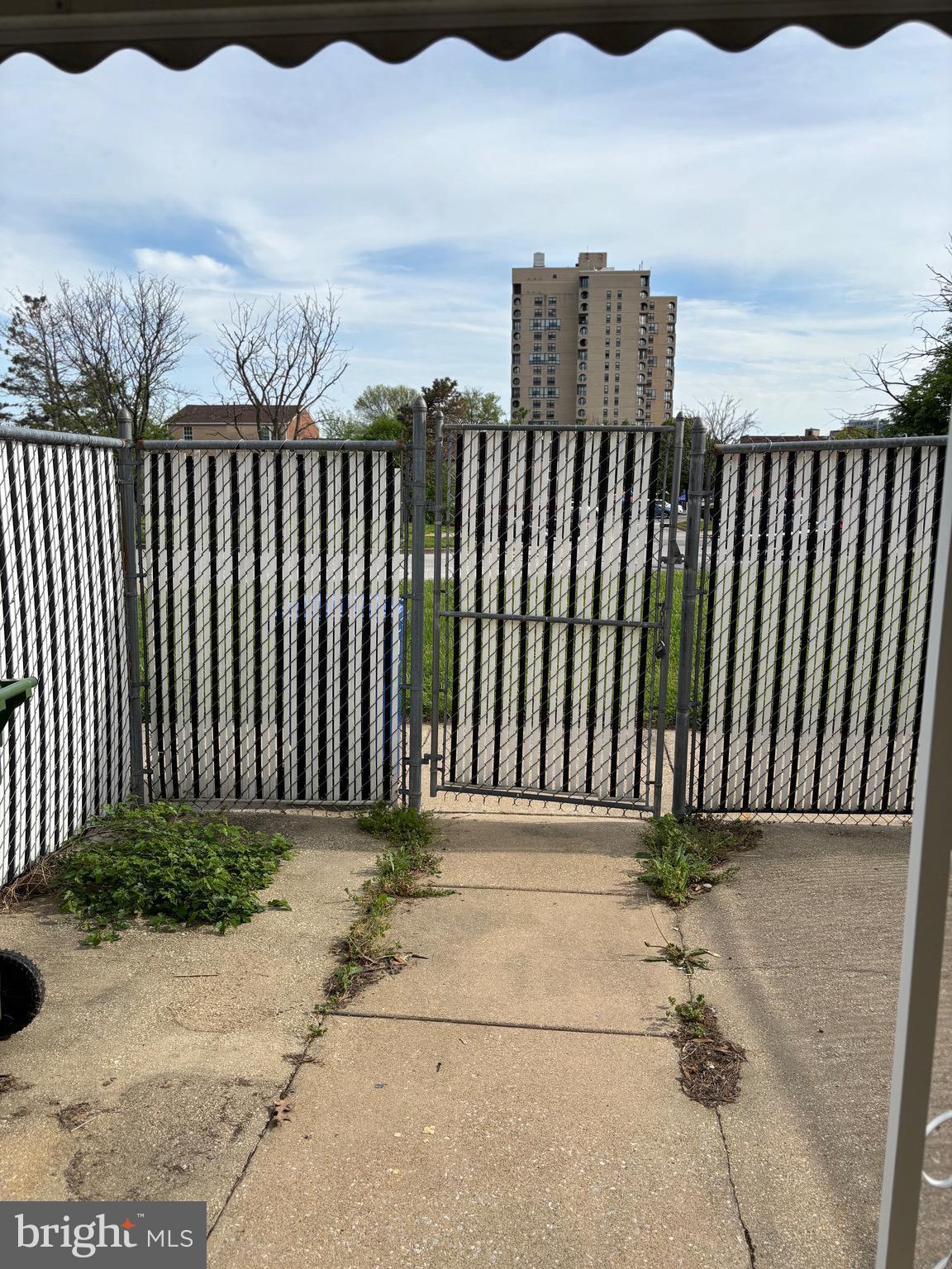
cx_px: 476
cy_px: 634
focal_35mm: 26
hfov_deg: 53.1
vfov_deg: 67.3
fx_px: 953
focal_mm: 5.96
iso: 50
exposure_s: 1/3534
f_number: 1.6
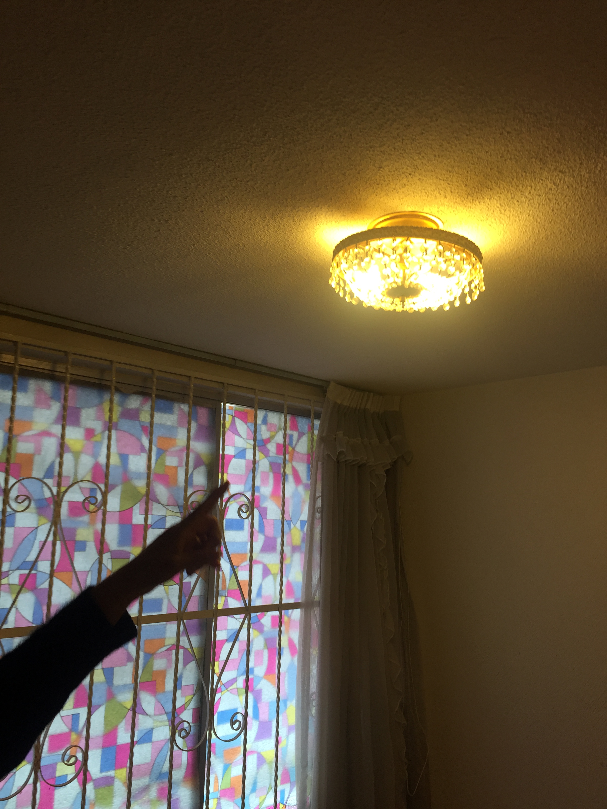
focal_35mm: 29
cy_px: 404
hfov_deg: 48.2
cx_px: 304
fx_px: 678
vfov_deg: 61.7
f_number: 2.2
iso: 40
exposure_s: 1/60
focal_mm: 4.15
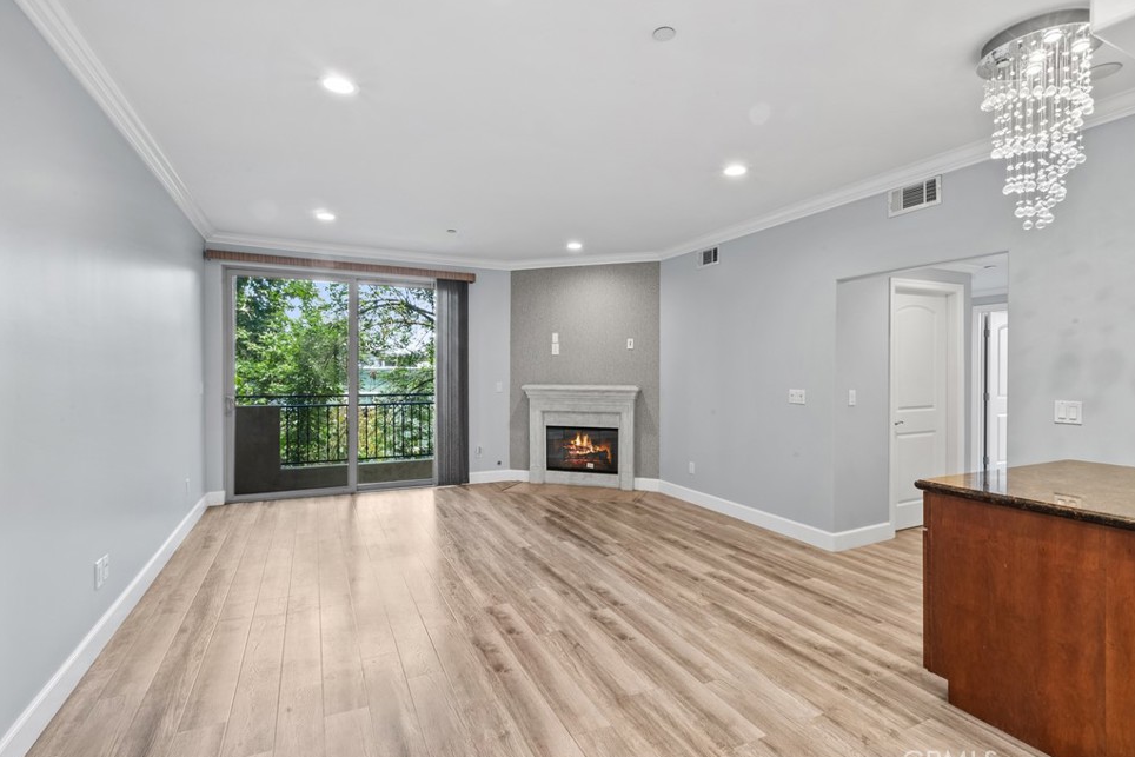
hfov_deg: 93.3
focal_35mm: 17
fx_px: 536
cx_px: 578
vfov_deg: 70.5
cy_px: 376
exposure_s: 3.2
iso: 250
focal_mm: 16
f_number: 20
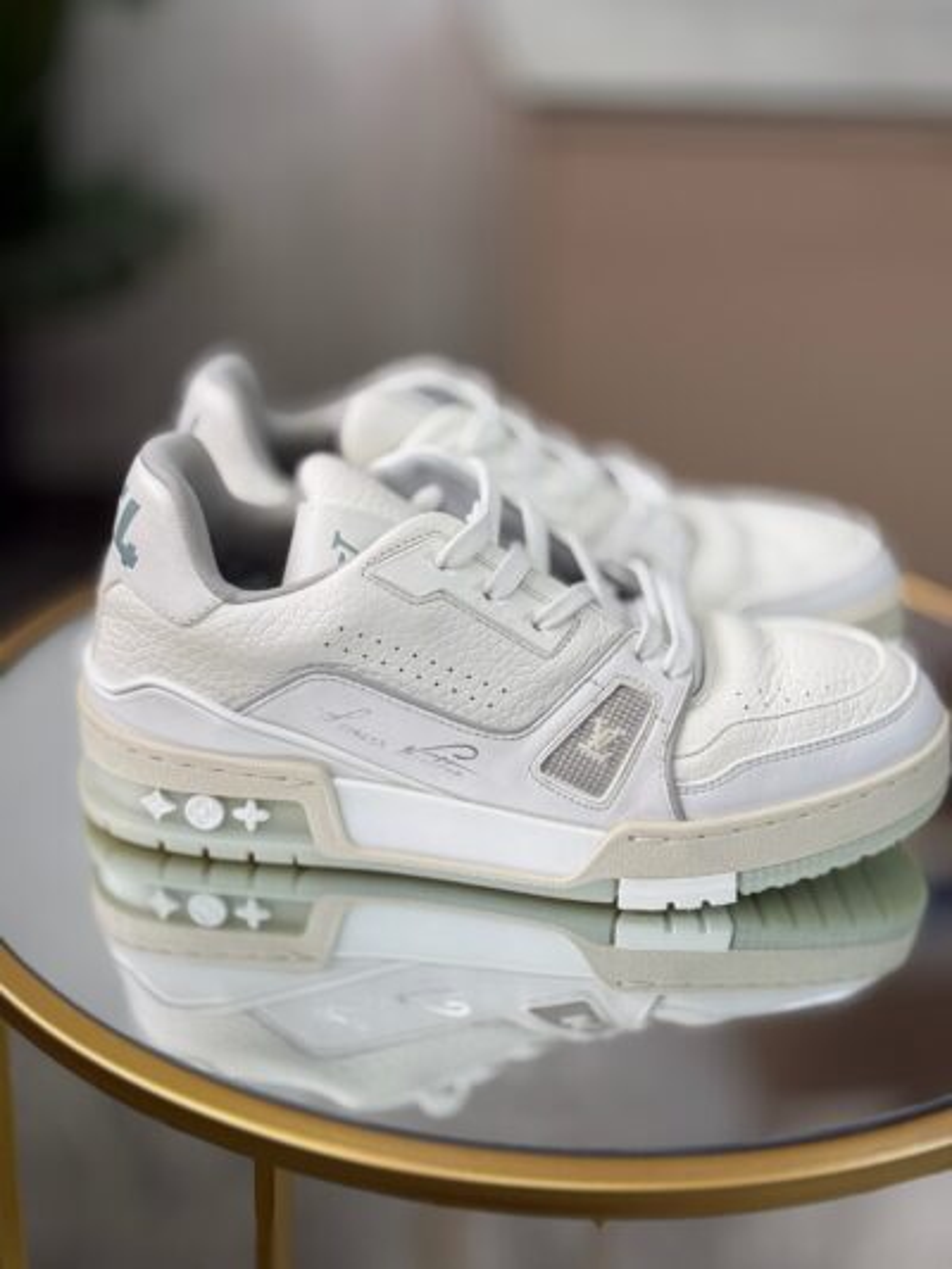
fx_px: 1759
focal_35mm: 48
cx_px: 476
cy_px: 634
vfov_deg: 39.6
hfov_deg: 30.3
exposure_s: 1/122
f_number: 1.78
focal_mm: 6.76
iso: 64
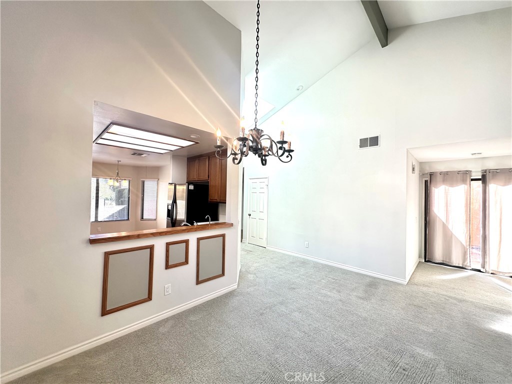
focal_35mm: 14
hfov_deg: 102.1
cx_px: 256
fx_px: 207
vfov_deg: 85.7
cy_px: 192
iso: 125
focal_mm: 2.22
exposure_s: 1/120
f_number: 2.2
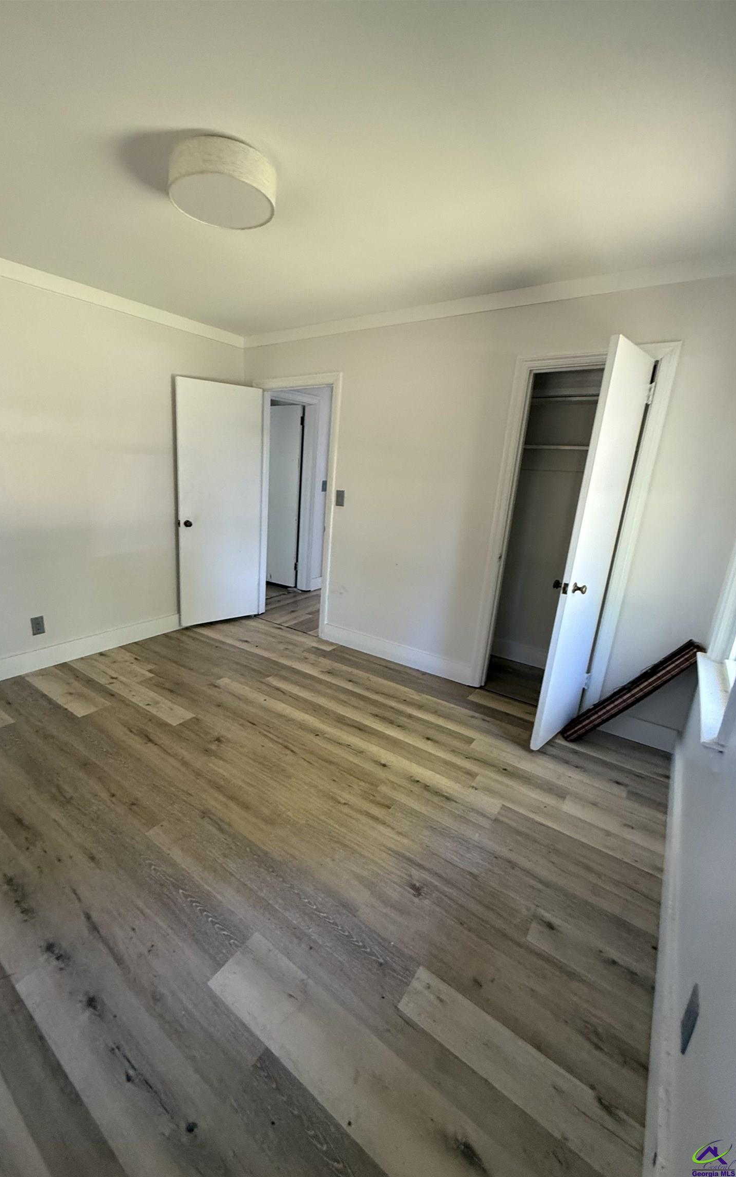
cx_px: 296
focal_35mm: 15
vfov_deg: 101.5
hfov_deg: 74.0
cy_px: 594
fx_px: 481
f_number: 2.2
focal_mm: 2.22
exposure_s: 1/67
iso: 320
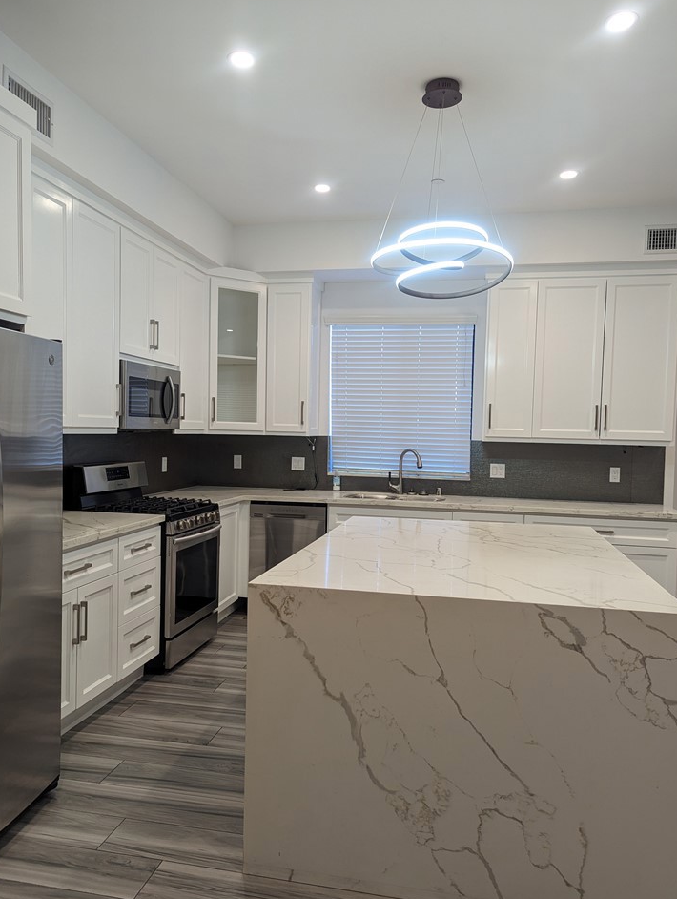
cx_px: 325
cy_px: 458
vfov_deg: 67.2
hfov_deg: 53.2
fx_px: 676
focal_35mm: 26
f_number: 1.85
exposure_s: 1/120
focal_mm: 6.81
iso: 210
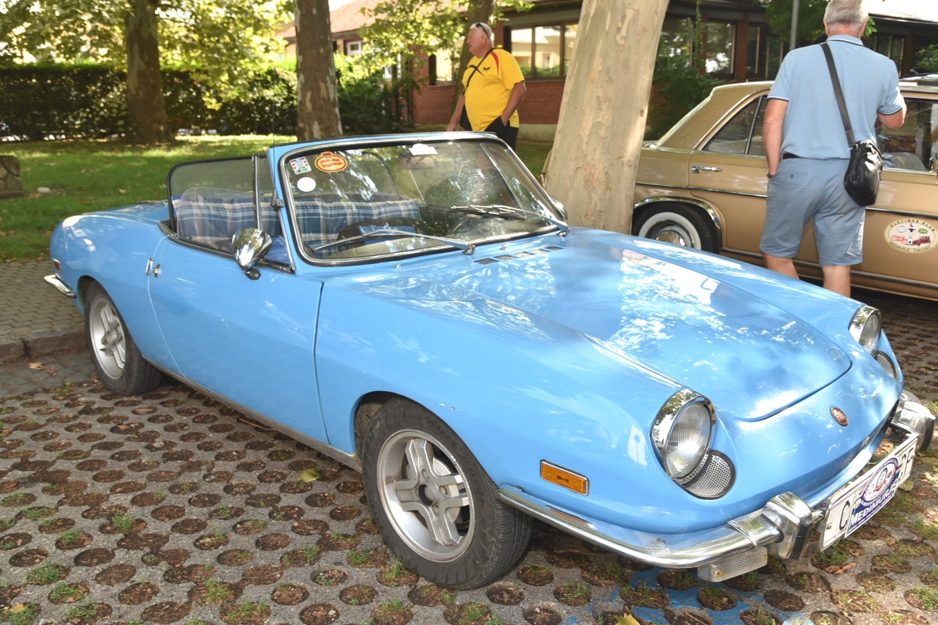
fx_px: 834
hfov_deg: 58.7
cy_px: 312
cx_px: 469
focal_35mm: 32
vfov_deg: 41.1
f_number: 5.6
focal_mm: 32
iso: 400
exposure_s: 1/160
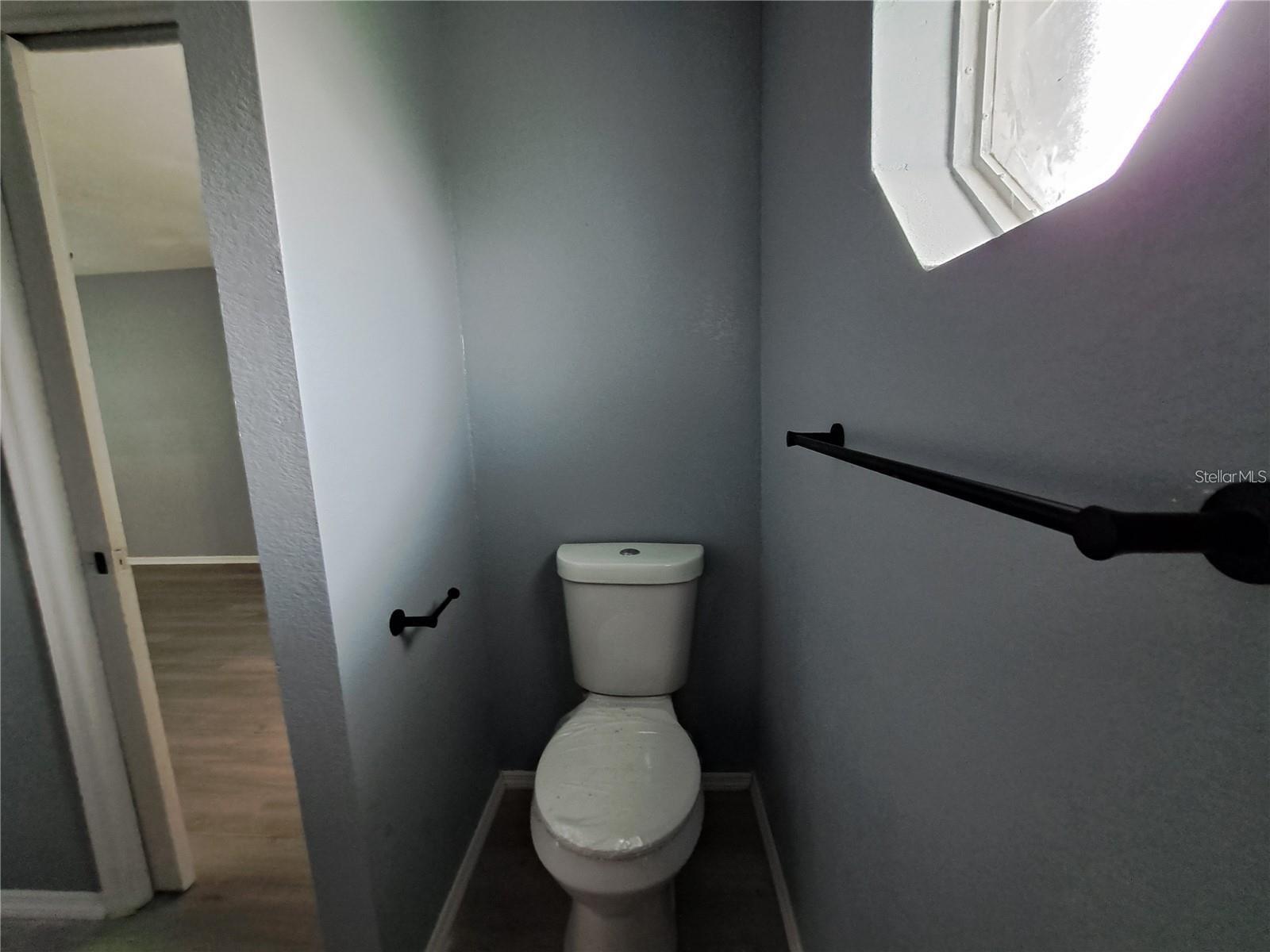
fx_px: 477
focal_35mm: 13
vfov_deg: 89.9
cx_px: 635
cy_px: 476
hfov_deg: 106.2
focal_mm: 1.74
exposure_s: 1/24
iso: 200
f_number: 2.2
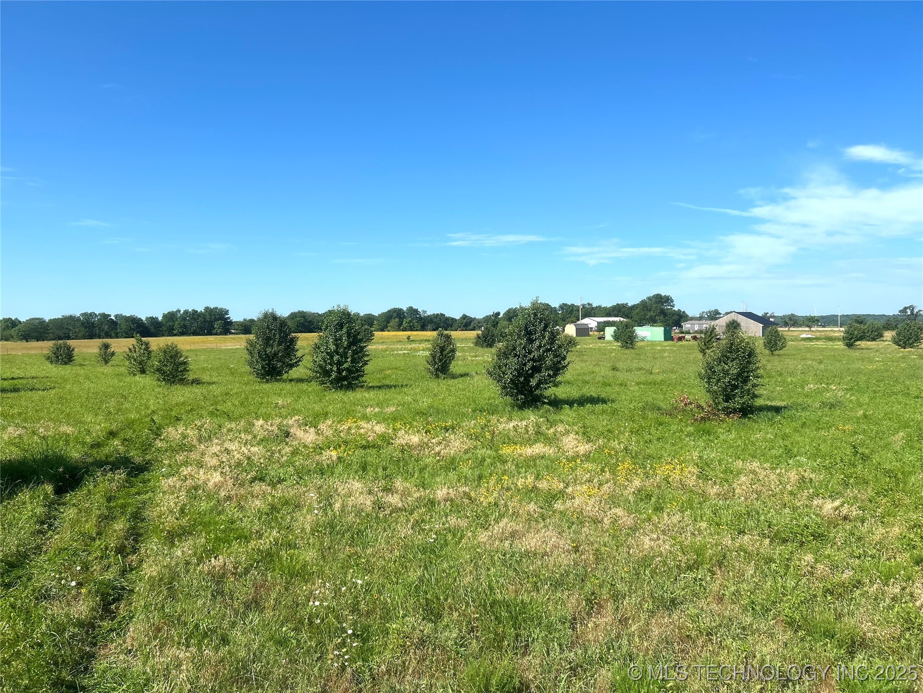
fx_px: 693
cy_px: 346
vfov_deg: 53.1
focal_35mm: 26
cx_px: 462
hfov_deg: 67.3
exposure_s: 1/4274
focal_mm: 5.7
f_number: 1.5
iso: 50
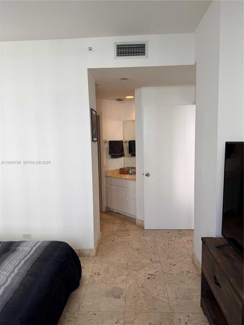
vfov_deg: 71.6
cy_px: 162
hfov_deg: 56.8
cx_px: 122
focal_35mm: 24
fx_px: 226
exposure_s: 1/153
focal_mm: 6.76
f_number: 1.78
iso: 64
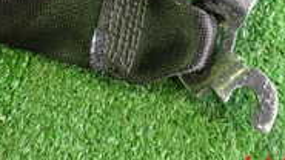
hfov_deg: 20.2
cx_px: 131
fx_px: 801
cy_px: -155
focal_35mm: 106
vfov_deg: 10.5
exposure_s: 1/30
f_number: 2.3
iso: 320
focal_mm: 5.4
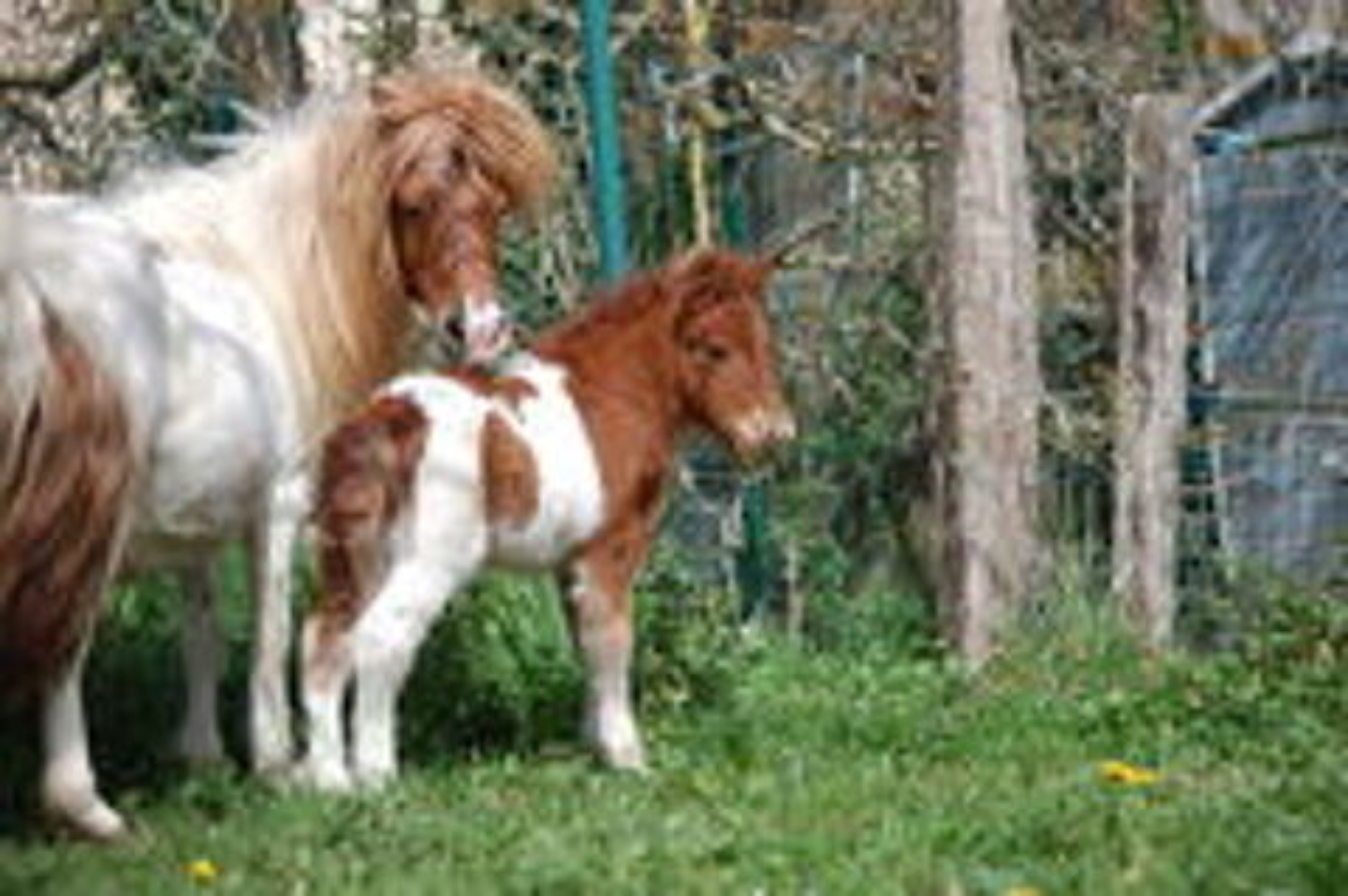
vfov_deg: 9.3
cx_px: 674
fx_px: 5499
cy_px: 448
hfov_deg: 14.0
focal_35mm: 147
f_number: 4.8
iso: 200
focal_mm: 98
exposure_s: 1/1000
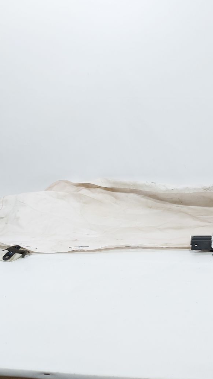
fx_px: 351
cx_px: 210
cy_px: 190
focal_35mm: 35
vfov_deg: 56.6
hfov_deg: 31.4
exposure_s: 1/50
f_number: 1.8
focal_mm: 5.23
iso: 50
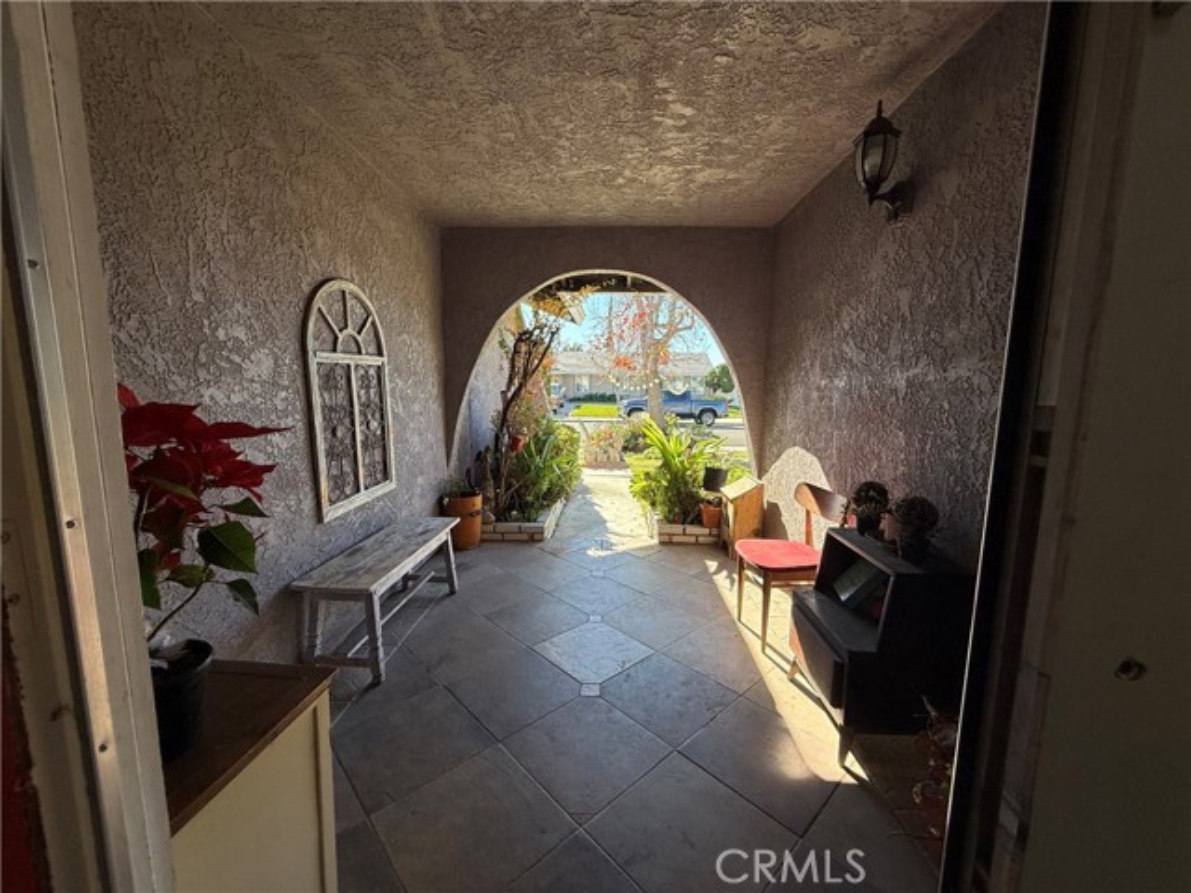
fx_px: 482
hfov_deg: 102.1
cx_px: 596
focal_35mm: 14
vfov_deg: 85.7
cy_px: 446
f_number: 2.2
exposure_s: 1/304
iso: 64
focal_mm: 2.22
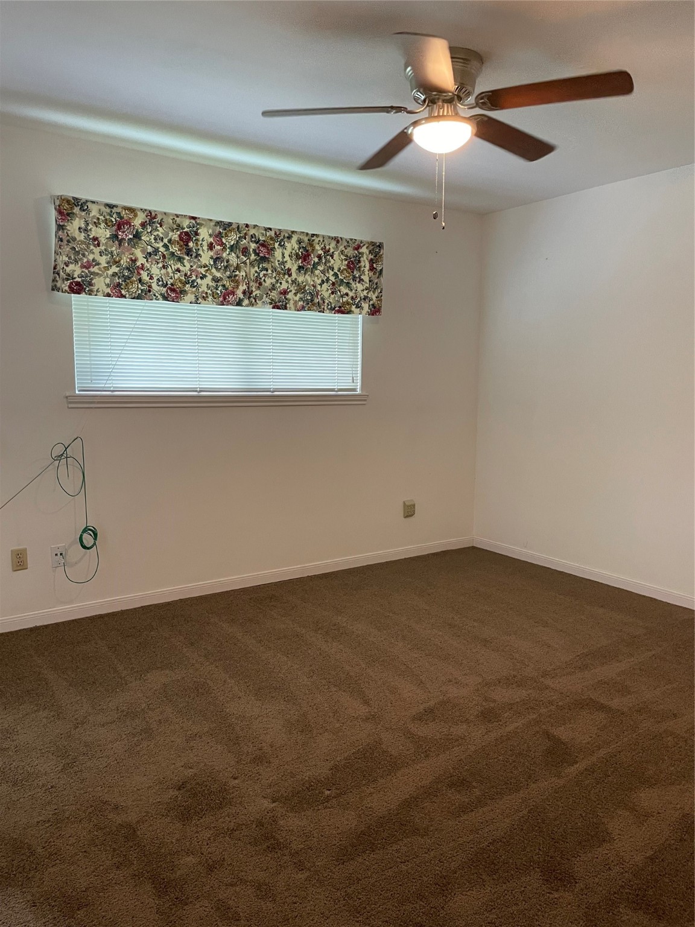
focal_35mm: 26
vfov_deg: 67.3
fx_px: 696
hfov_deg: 53.1
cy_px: 464
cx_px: 348
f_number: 1.6
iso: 320
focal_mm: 4.2
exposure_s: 1/60
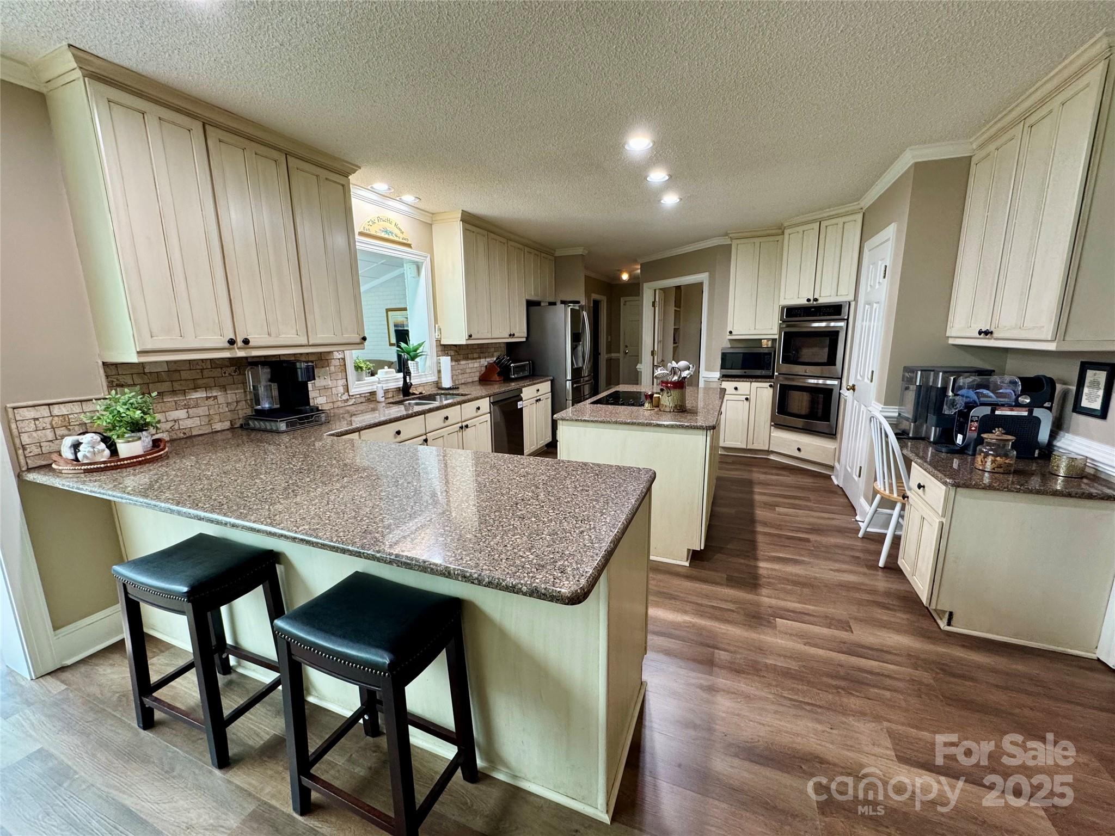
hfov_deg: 102.1
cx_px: 558
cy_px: 418
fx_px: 451
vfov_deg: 85.7
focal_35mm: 14
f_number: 2.2
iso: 200
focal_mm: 2.22
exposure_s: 1/120
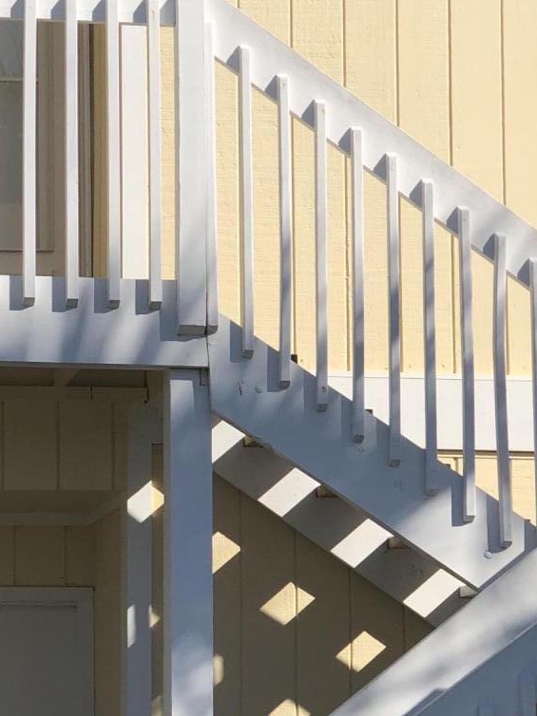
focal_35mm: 138
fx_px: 2856
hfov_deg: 10.7
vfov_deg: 14.3
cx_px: 10
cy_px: 447
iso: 16
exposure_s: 1/1473
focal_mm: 6
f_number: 2.4
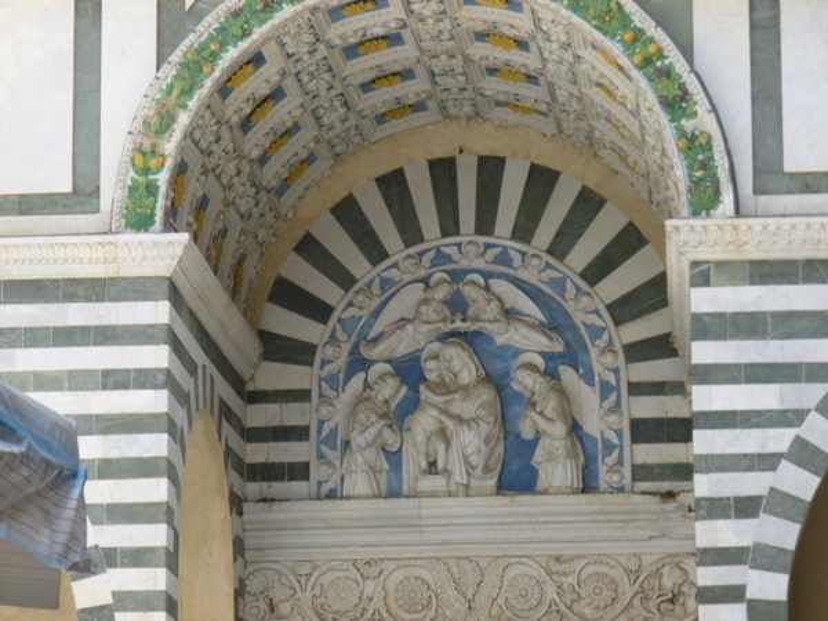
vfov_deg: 9.3
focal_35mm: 160
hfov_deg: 12.3
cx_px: 414
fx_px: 3827
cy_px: 310
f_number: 5.8
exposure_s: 1/100
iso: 100
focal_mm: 28.6
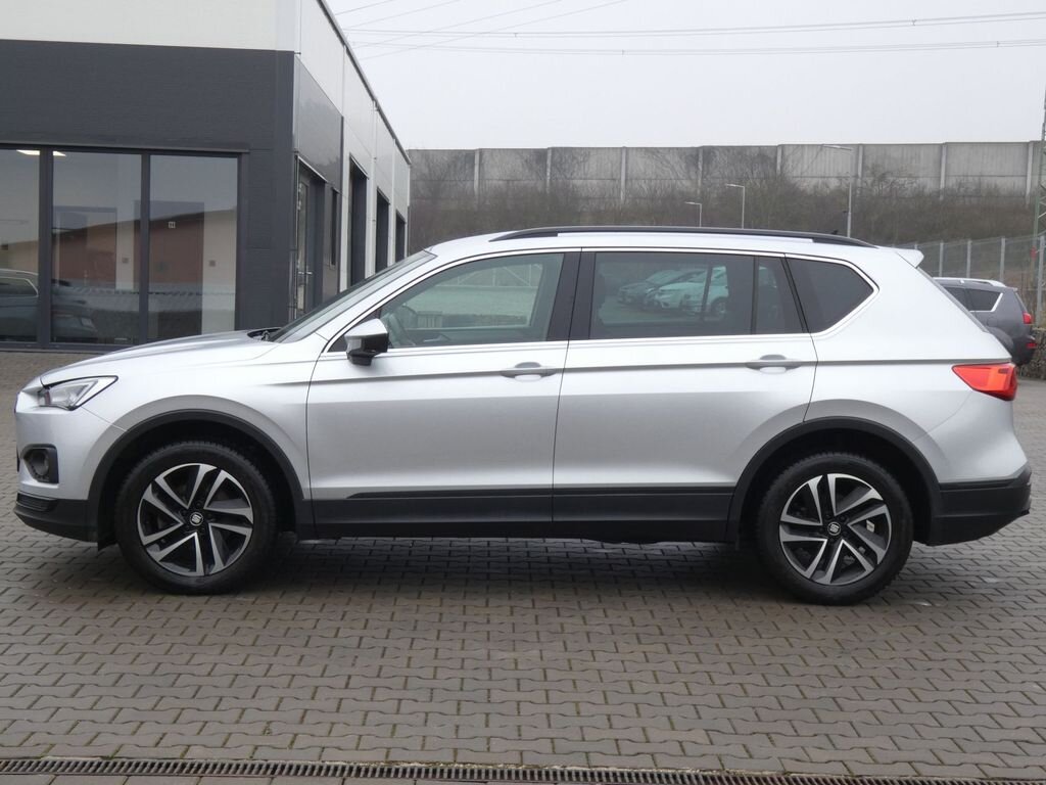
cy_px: 392
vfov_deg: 29.1
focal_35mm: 50
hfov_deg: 38.2
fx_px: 1511
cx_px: 523
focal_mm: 9
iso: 125
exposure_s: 1/80
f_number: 5.6
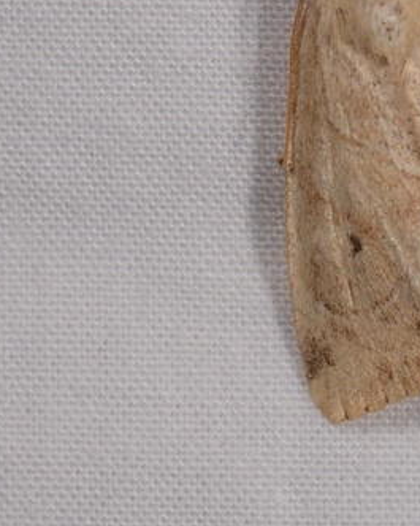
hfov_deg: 5.4
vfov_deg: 6.8
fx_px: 4436
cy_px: 247
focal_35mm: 285
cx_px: 406
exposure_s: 1/60
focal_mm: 85
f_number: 25
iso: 100
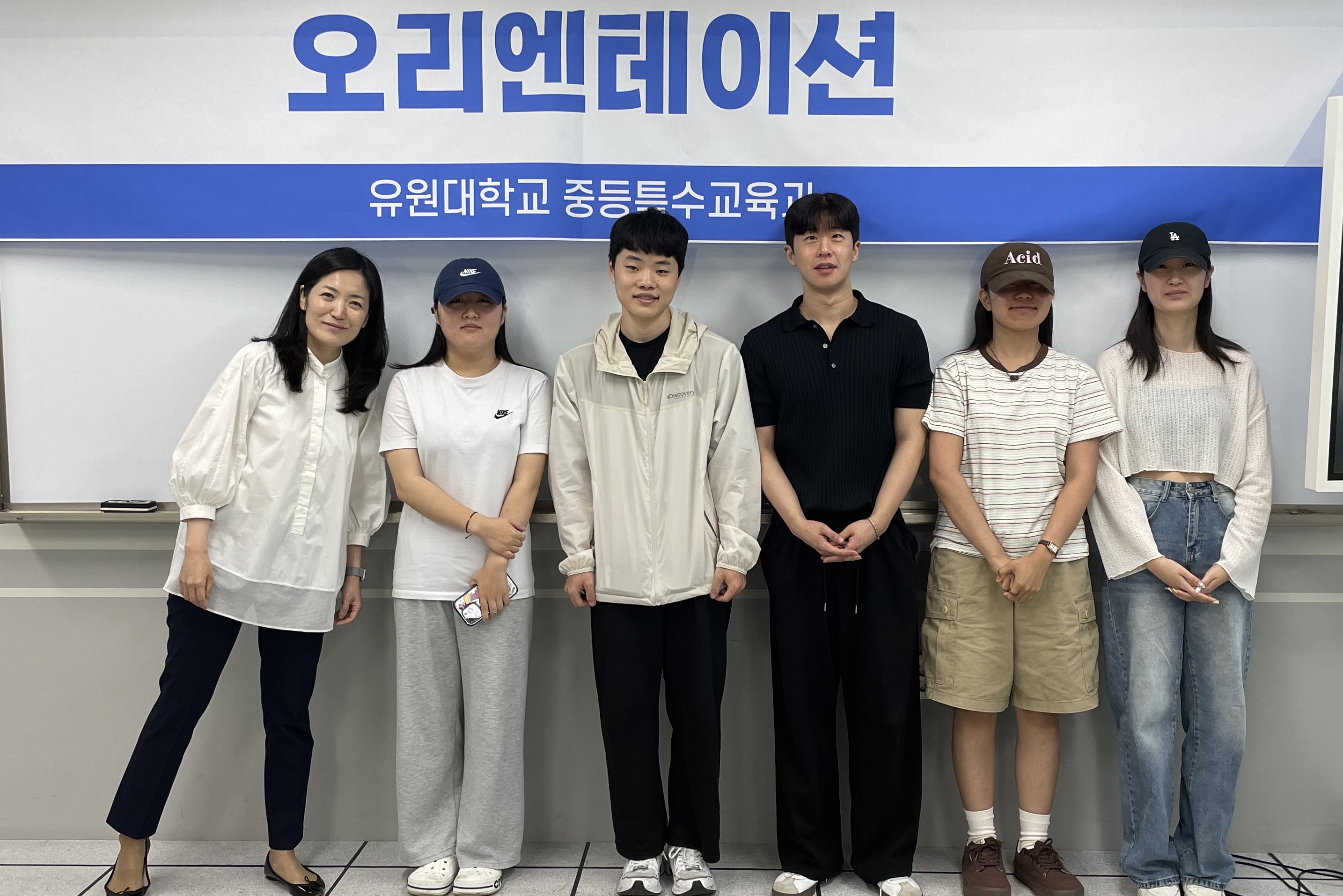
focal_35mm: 38
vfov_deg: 35.1
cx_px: 692
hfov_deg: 50.7
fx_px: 1418
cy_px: 446
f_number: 1.6
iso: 64
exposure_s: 1/120
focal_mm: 4.2
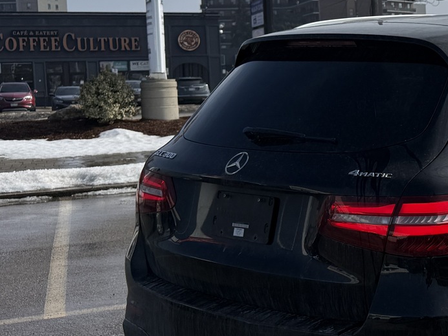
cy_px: 128
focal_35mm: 71
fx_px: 919
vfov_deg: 20.7
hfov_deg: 24.4
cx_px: 559
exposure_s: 1/11905
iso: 80
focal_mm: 6.76
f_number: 1.78
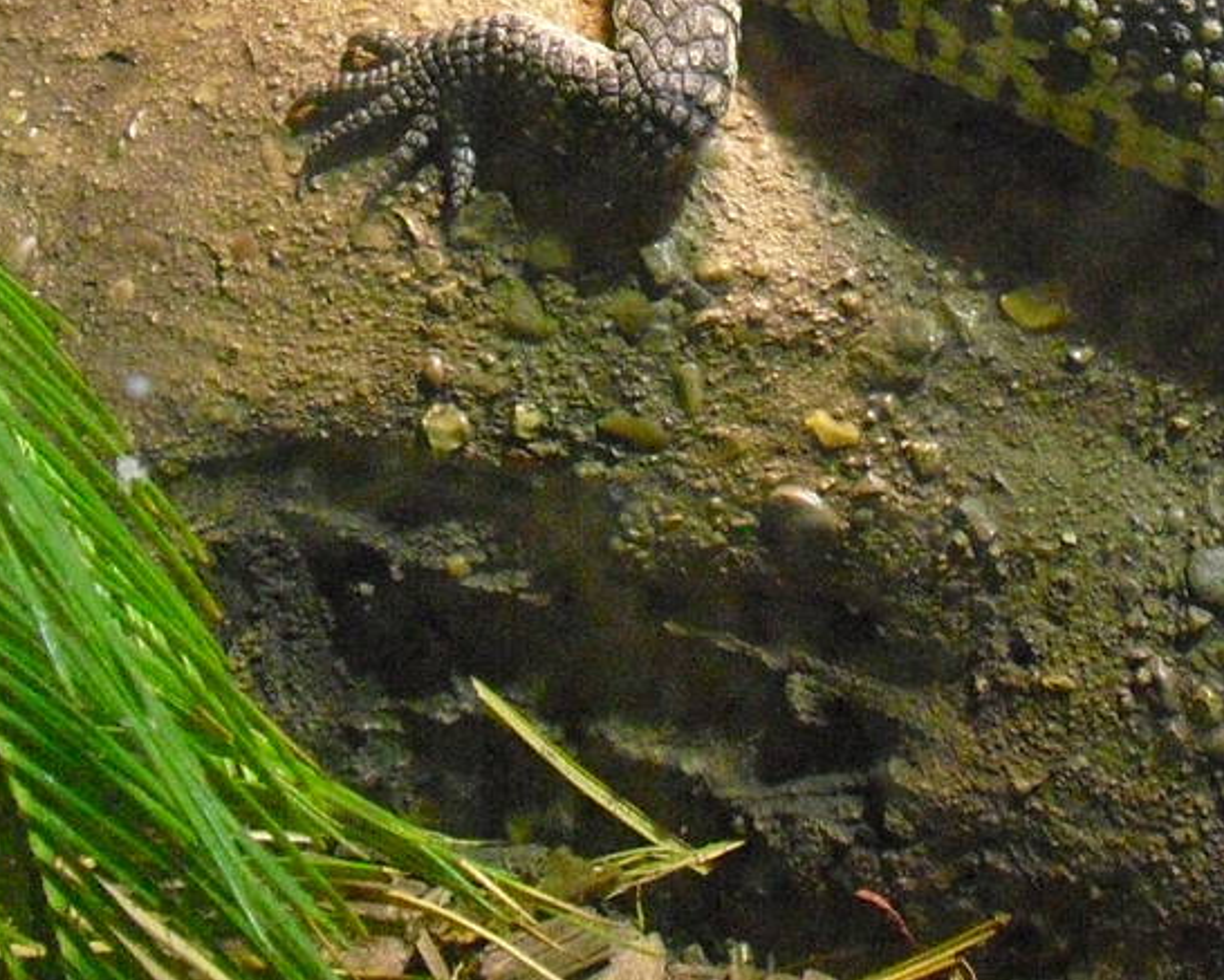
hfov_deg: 18.3
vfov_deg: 14.6
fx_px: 3732
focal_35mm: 103
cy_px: -96
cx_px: 1121
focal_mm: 6.3
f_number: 3.1
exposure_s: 1/80
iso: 800
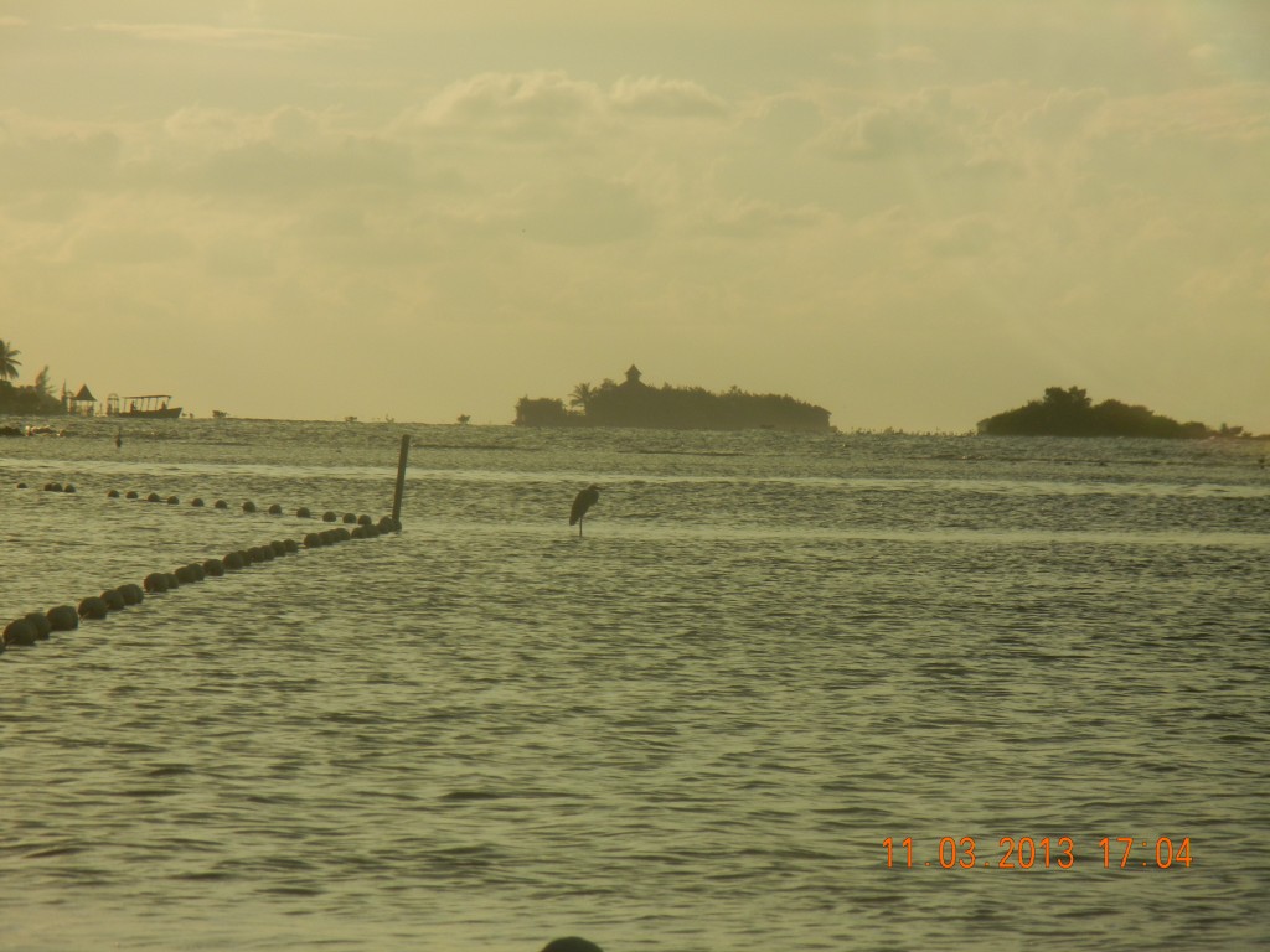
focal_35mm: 300
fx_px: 11006
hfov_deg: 6.6
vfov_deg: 5.0
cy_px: 476
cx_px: 635
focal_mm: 54
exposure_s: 1/440
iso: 160
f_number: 11.2
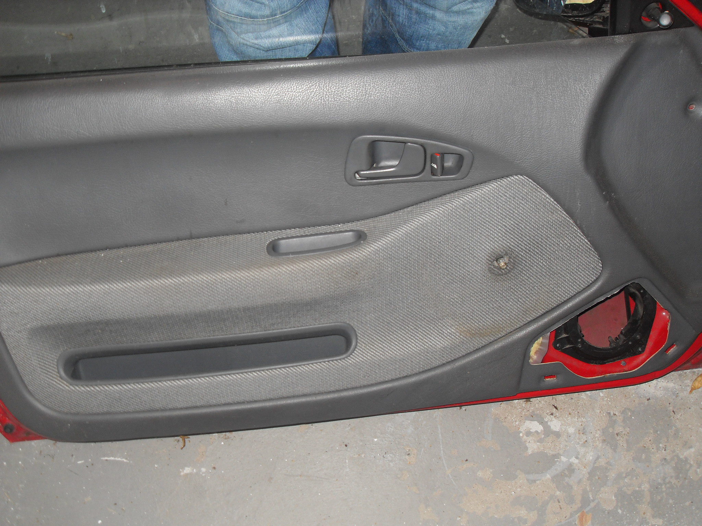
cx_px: 351
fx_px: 710
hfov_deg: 52.6
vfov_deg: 40.7
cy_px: 263
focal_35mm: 35
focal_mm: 6.3
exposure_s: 1/45
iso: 100
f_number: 2.8
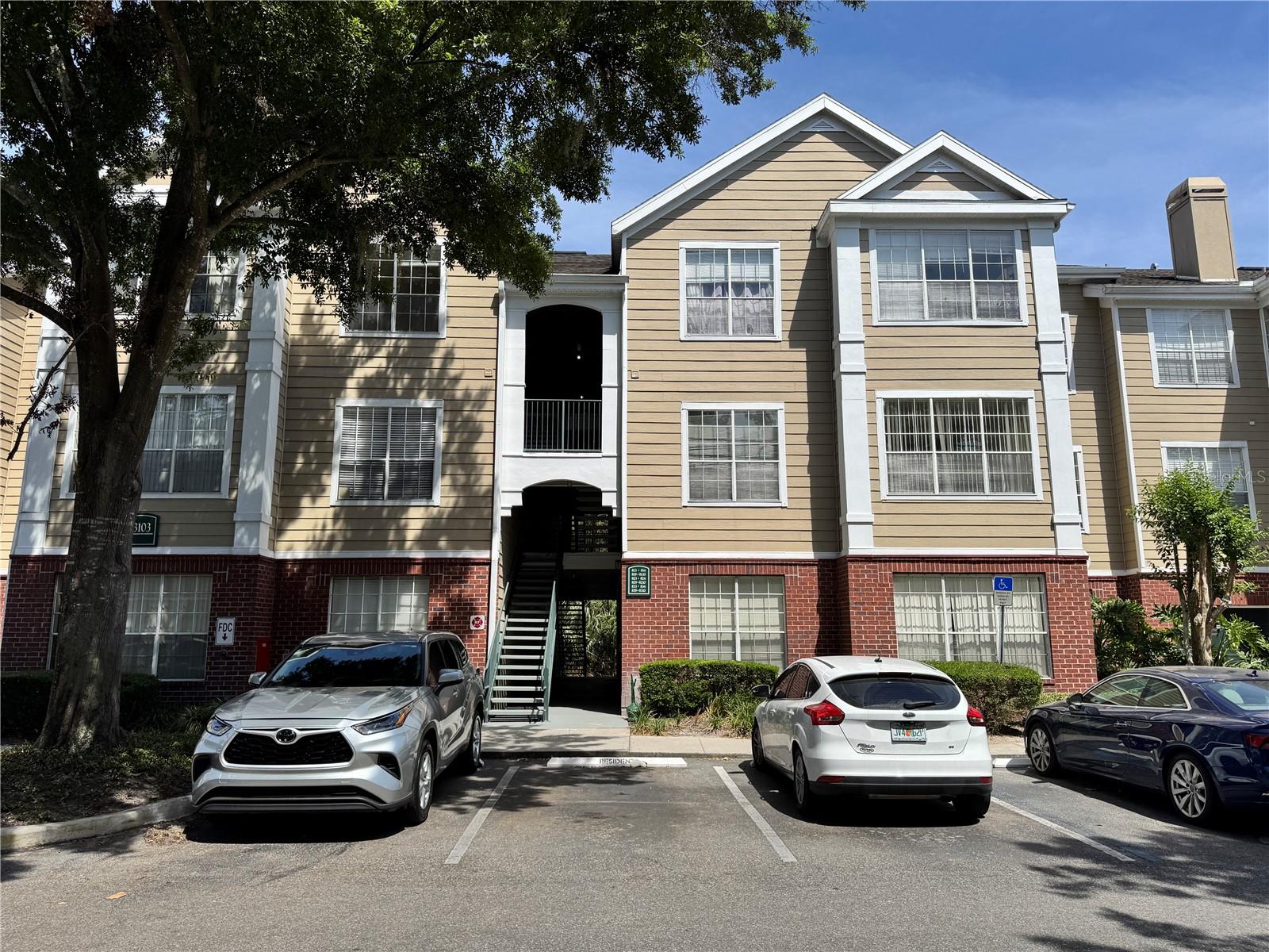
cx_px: 634
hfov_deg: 71.6
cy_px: 476
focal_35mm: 24
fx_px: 880
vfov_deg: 56.8
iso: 80
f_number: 1.78
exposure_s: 1/4950
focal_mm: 6.76
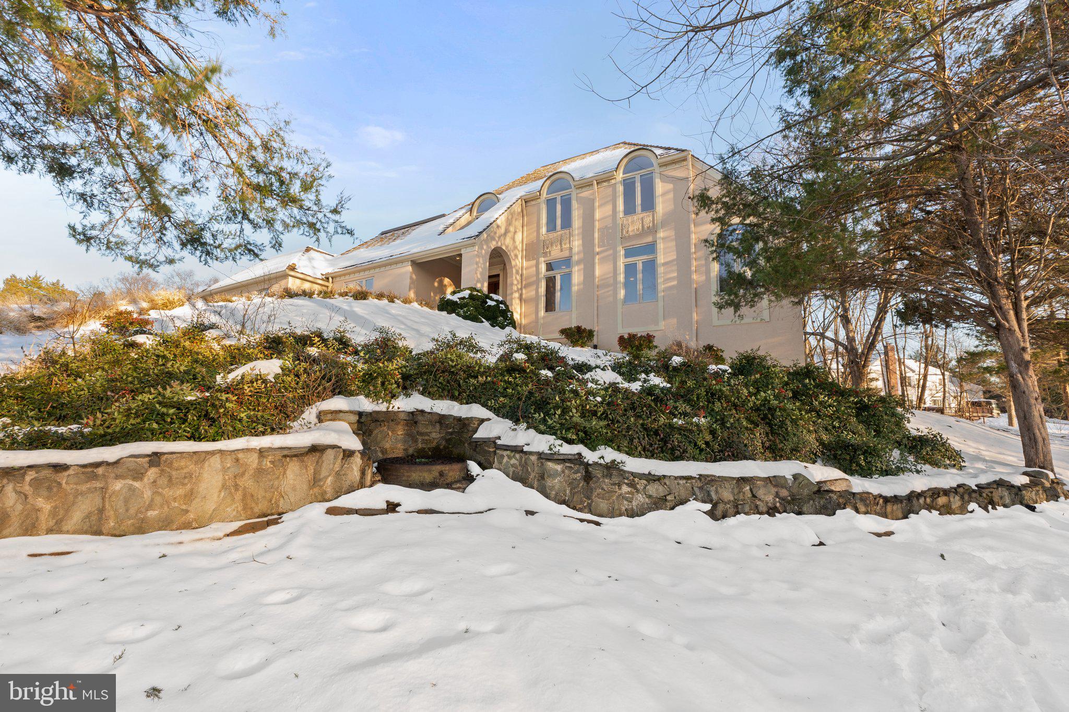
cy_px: 356
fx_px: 445
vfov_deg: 77.3
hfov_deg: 100.4
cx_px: 534
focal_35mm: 15
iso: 100
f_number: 9
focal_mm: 10
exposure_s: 1/20
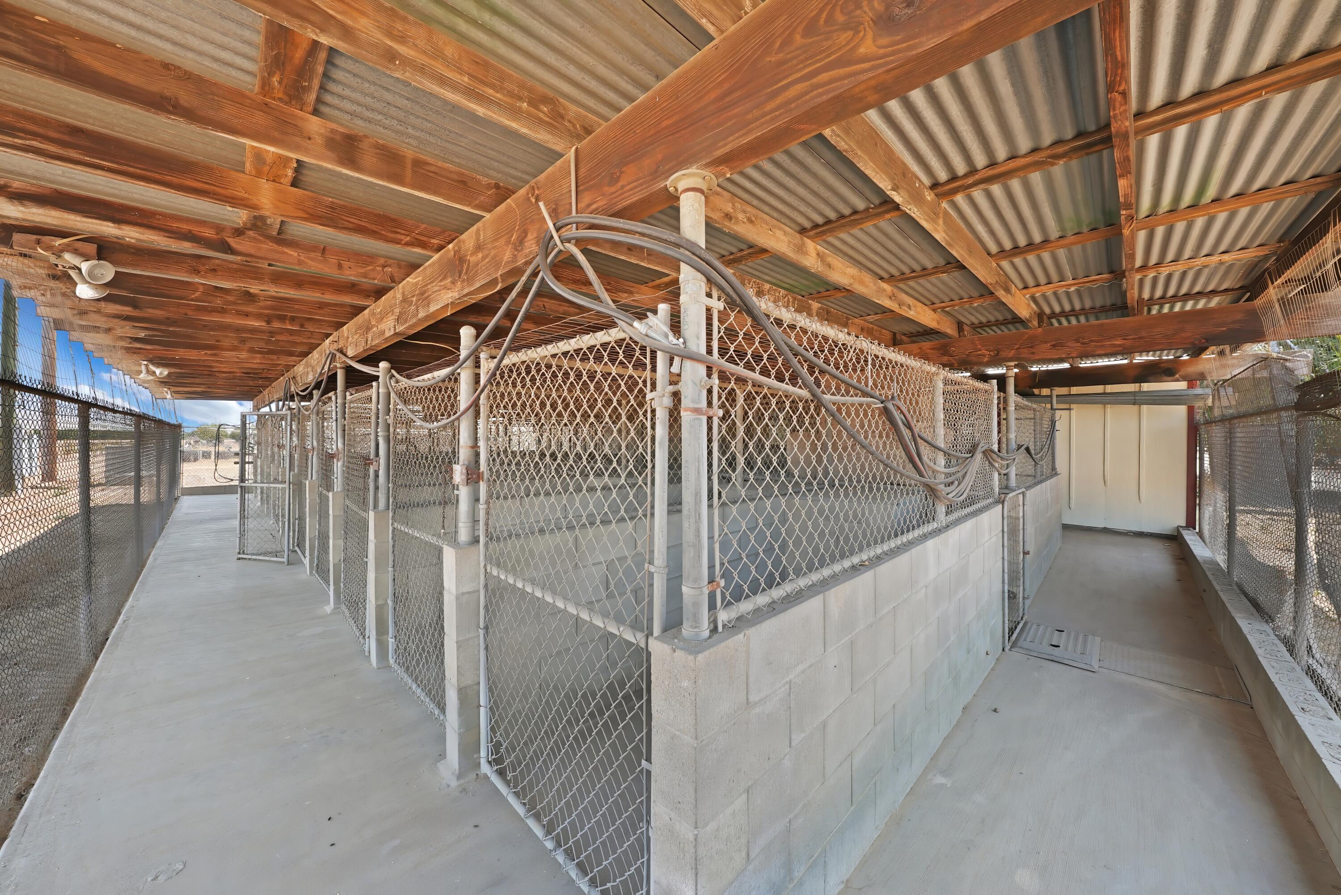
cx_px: 670
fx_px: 447
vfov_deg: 90.1
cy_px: 448
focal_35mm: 12
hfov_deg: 112.6
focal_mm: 12
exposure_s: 1/30
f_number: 9
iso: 200
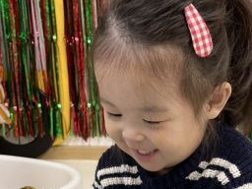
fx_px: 531
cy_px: 200
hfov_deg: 26.4
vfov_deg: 19.4
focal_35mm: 73
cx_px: 181
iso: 64
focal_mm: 5.1
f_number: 1.6
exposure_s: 1/60
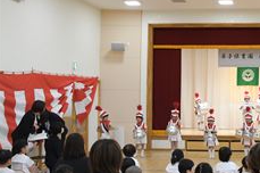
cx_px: 277
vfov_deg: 22.9
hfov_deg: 30.8
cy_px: 77
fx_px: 426
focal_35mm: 59
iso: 3200
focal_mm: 18
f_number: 7.1
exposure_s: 1/200
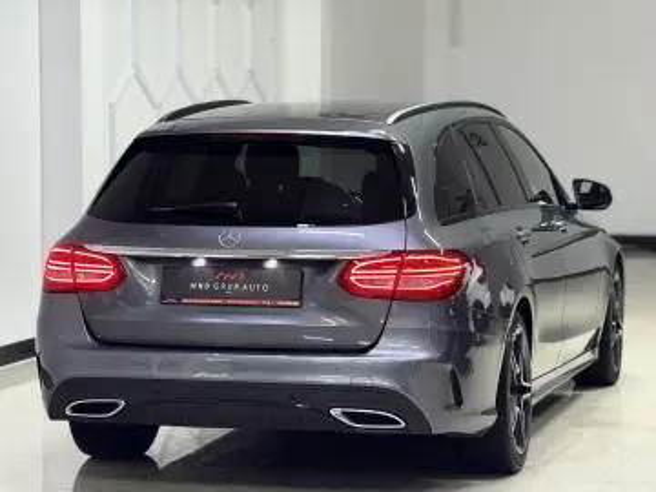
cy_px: 246
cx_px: 328
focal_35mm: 120
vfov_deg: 12.3
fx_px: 2274
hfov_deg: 16.4
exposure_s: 1/33
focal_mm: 15.66
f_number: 2.8
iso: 500
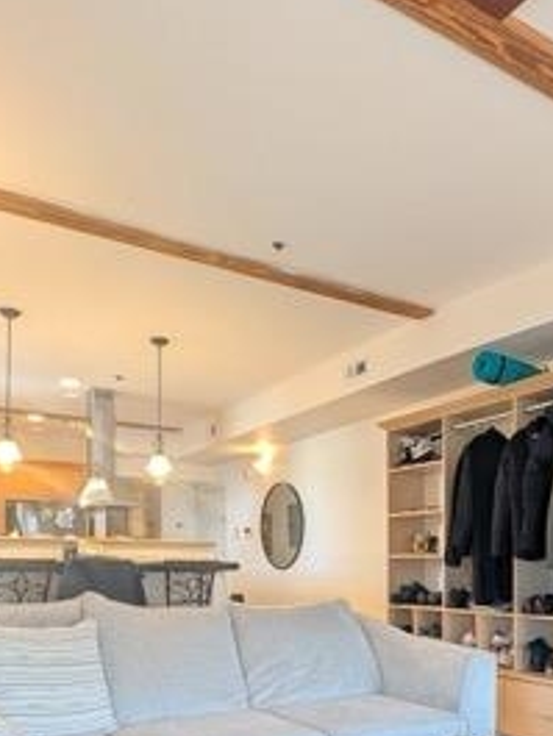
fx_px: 617
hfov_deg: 47.9
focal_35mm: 29
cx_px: 339
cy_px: 555
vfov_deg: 58.3
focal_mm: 2.02
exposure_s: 1/120
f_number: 1.7
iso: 171
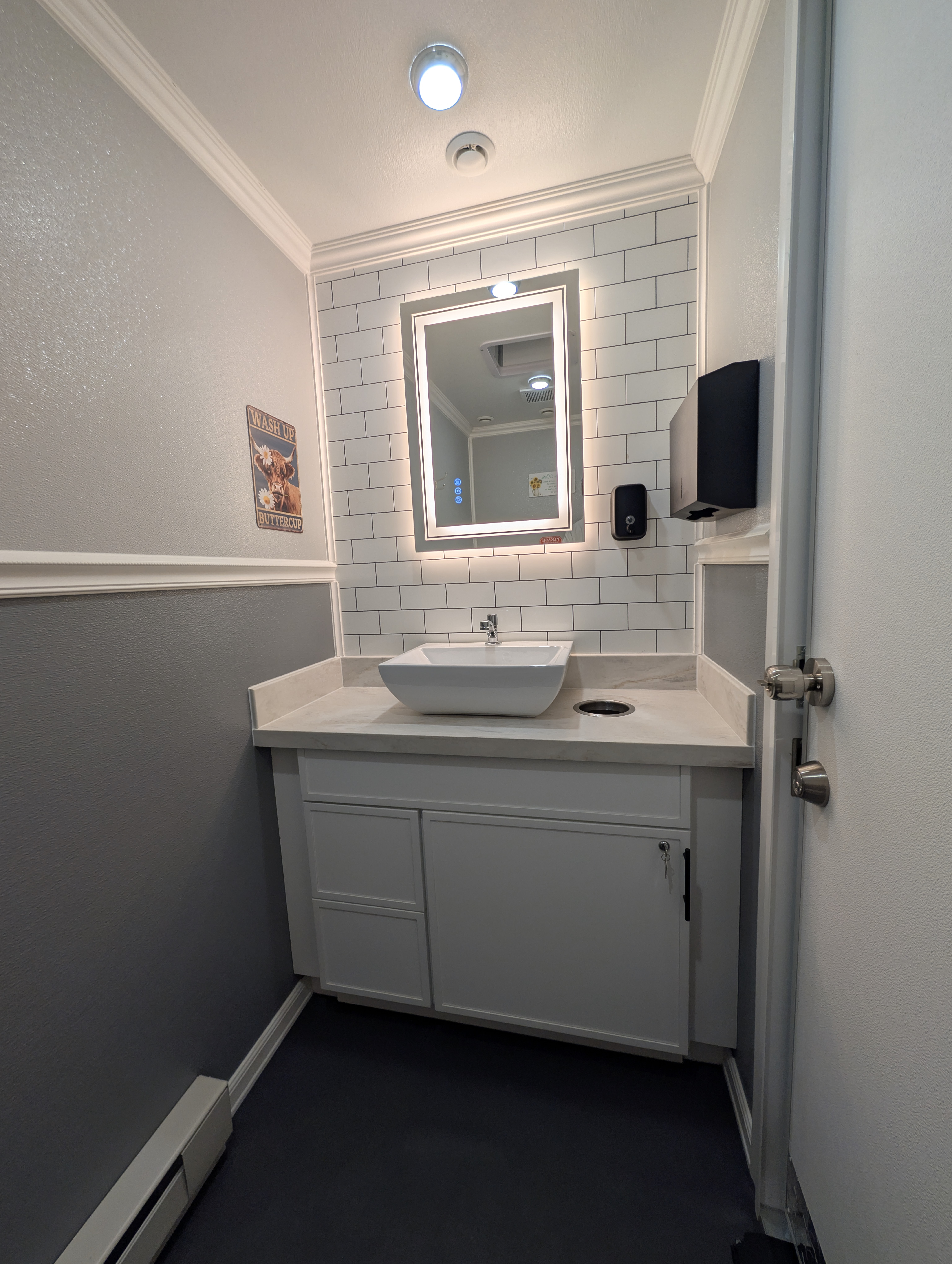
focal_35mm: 12
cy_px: 632
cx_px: 476
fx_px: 439
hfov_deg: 94.6
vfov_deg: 110.5
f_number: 1.7
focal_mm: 2.02
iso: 50
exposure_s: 1/197
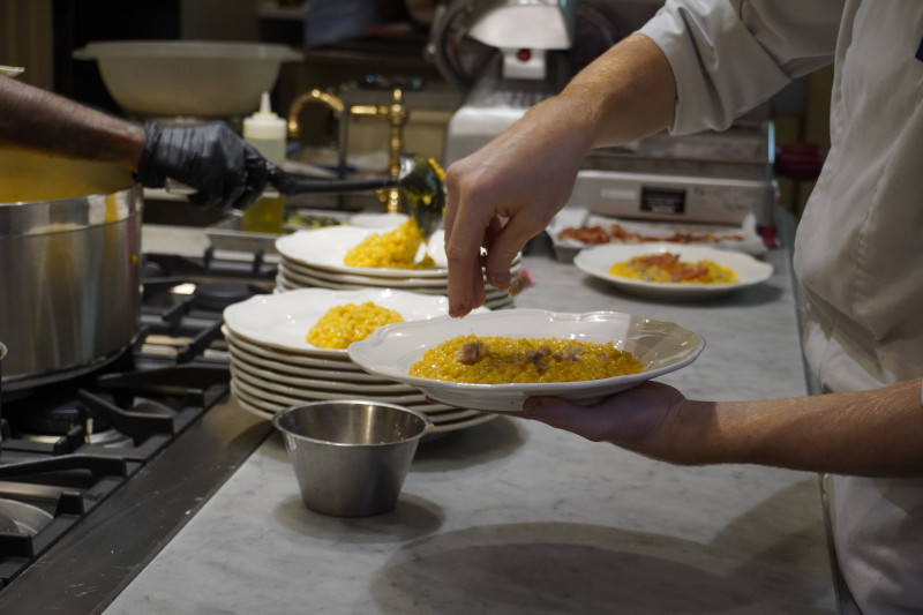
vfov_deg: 21.1
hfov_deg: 31.2
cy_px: 308
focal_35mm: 64
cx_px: 462
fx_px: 1653
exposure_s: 1/160
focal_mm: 43
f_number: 5.6
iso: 1600
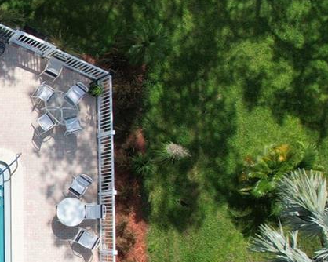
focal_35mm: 79
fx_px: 767
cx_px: -210
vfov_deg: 19.2
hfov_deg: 19.8
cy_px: 215
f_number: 2.8
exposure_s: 1/640
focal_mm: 8.38
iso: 100
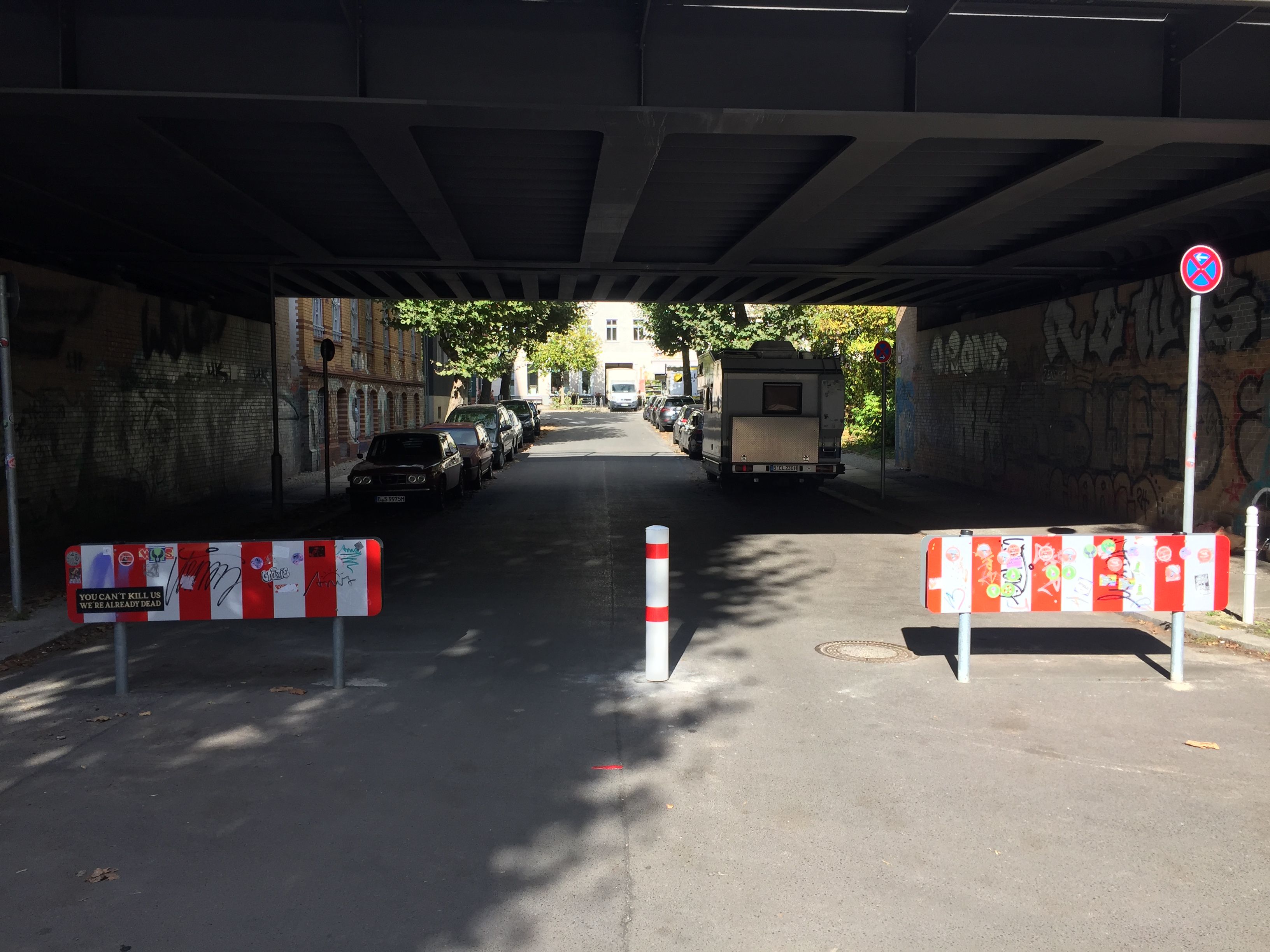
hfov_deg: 61.7
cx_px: 635
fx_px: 1064
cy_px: 476
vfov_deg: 48.2
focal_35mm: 29
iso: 32
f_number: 2.2
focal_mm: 4.15
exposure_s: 1/732
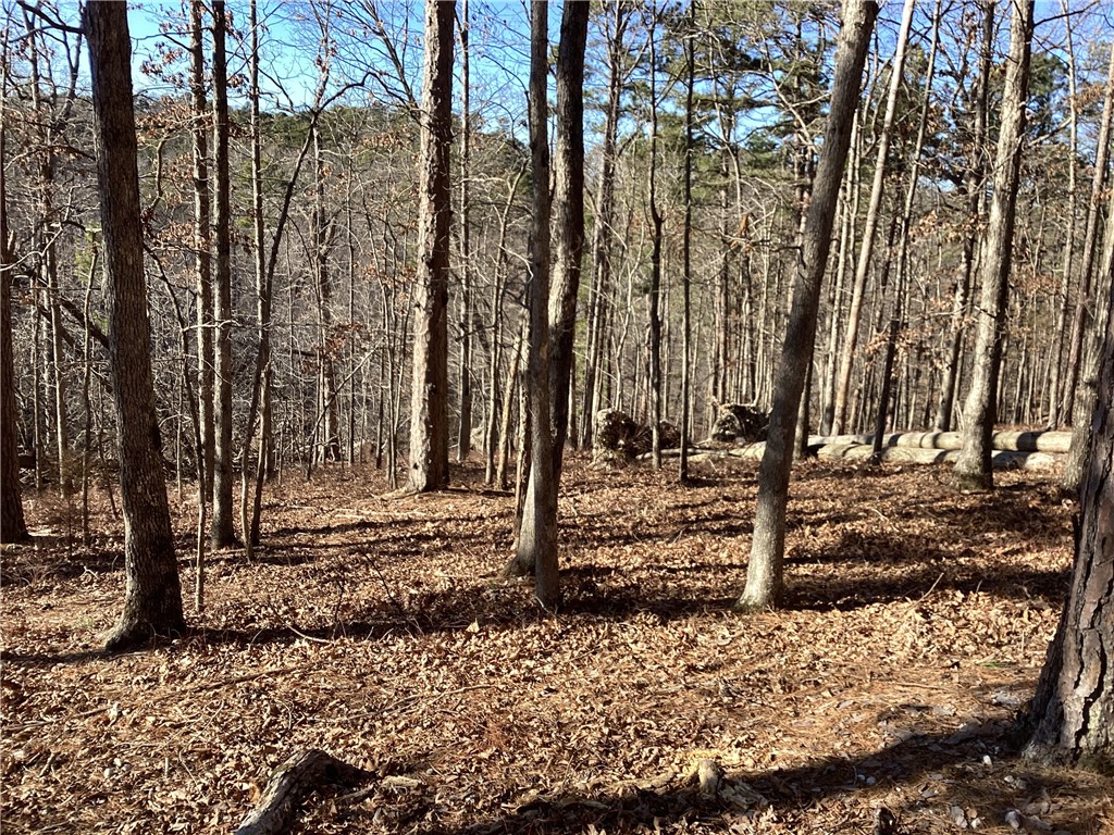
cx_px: 557
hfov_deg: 58.4
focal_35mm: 31
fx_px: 998
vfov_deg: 45.4
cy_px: 418
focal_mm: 3.3
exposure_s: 1/413
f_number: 2.4
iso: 25
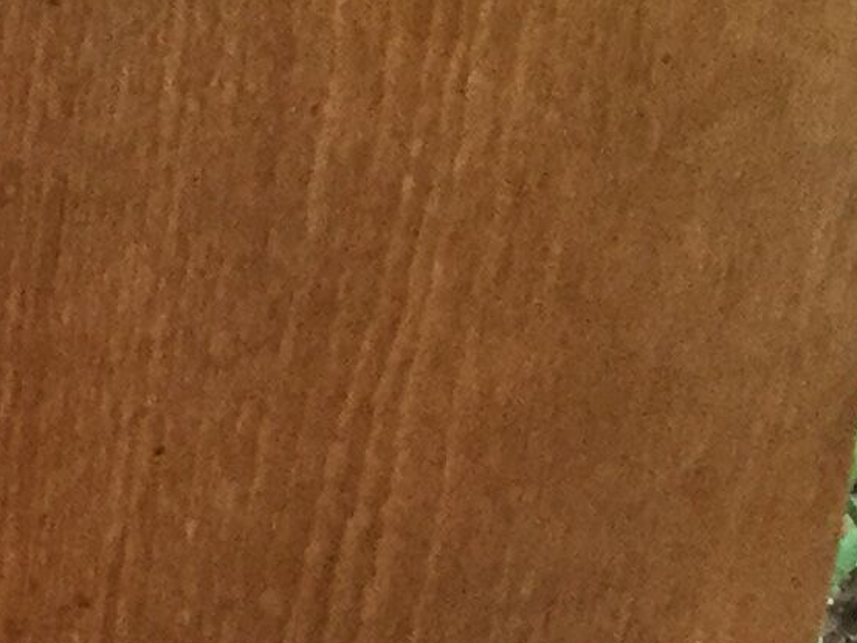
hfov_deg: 9.9
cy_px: 1049
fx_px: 4532
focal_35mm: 183
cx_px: -936
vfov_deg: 7.9
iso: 160
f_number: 2.4
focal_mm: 3.3
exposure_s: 1/33
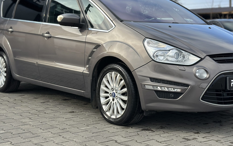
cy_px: 46
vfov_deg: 19.9
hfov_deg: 31.5
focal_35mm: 65
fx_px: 413
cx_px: 129
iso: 80
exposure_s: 1/1751
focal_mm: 6.86
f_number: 1.78
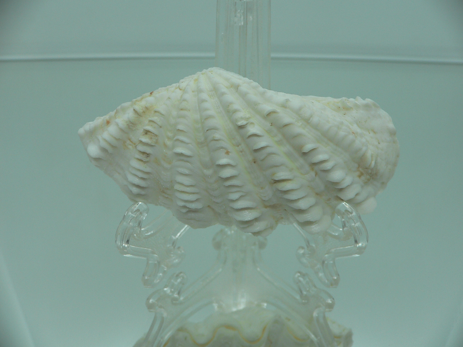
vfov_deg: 40.7
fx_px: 468
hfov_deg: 52.6
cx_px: 232
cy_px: 174
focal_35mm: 35
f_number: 2.8
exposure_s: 1/80
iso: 80
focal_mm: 4.6
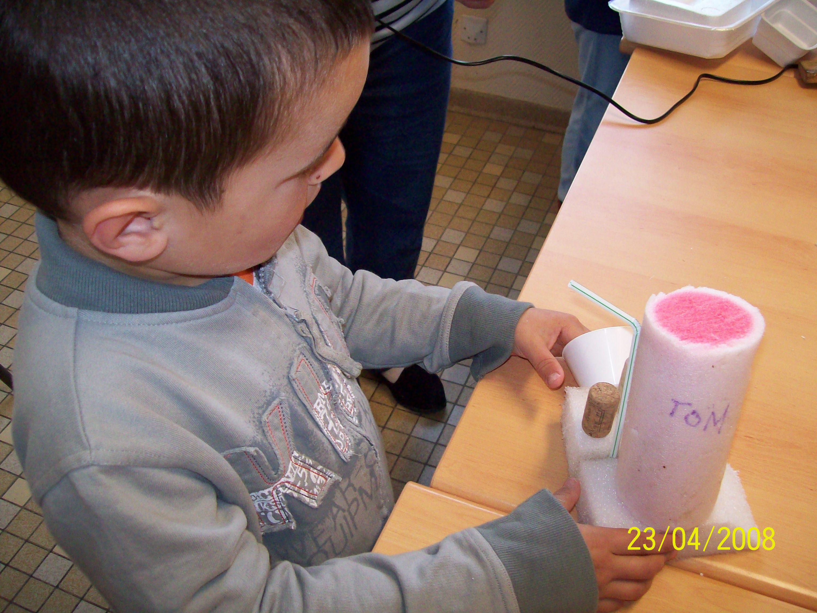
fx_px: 850
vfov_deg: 39.7
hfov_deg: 51.4
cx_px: 408
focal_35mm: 36
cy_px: 306
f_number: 2.7
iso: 200
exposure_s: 1/64
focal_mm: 6
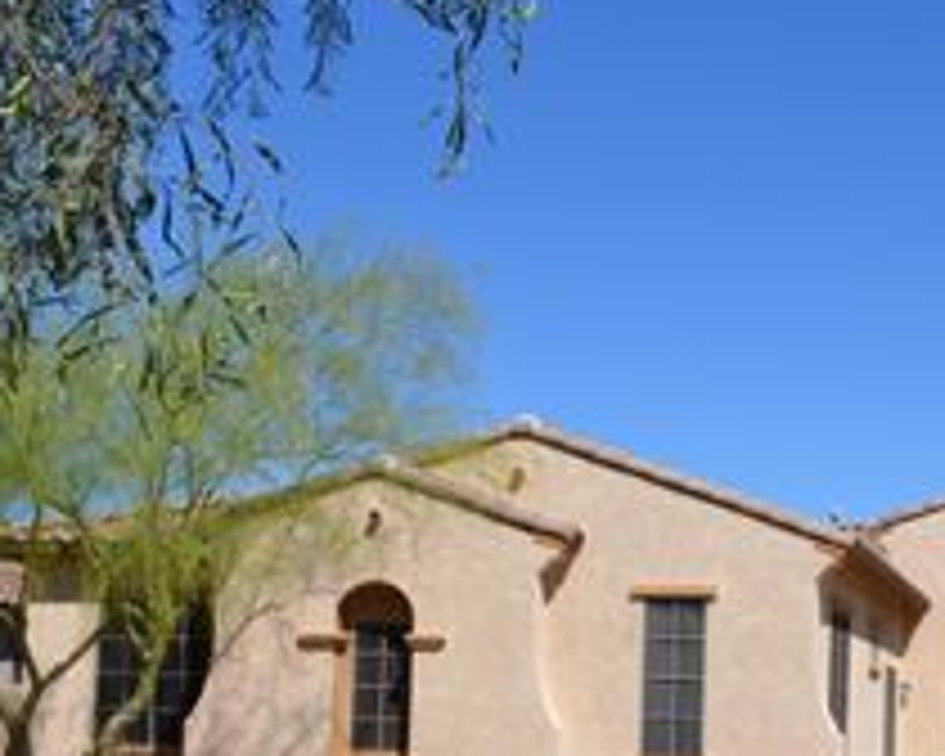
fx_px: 1874
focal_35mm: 67
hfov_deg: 26.6
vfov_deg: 22.4
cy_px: 646
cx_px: 968
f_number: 8
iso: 100
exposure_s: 1/250
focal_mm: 20
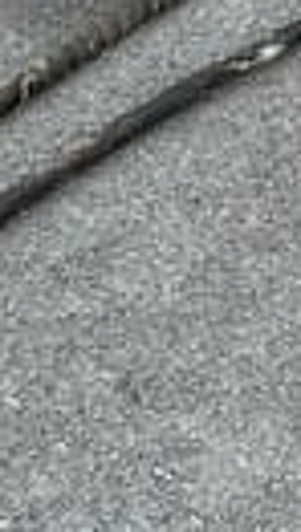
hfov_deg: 10.4
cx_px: 264
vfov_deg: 17.6
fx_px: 1641
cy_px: -91
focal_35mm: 116
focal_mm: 3
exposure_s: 1/534
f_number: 1.8
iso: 25
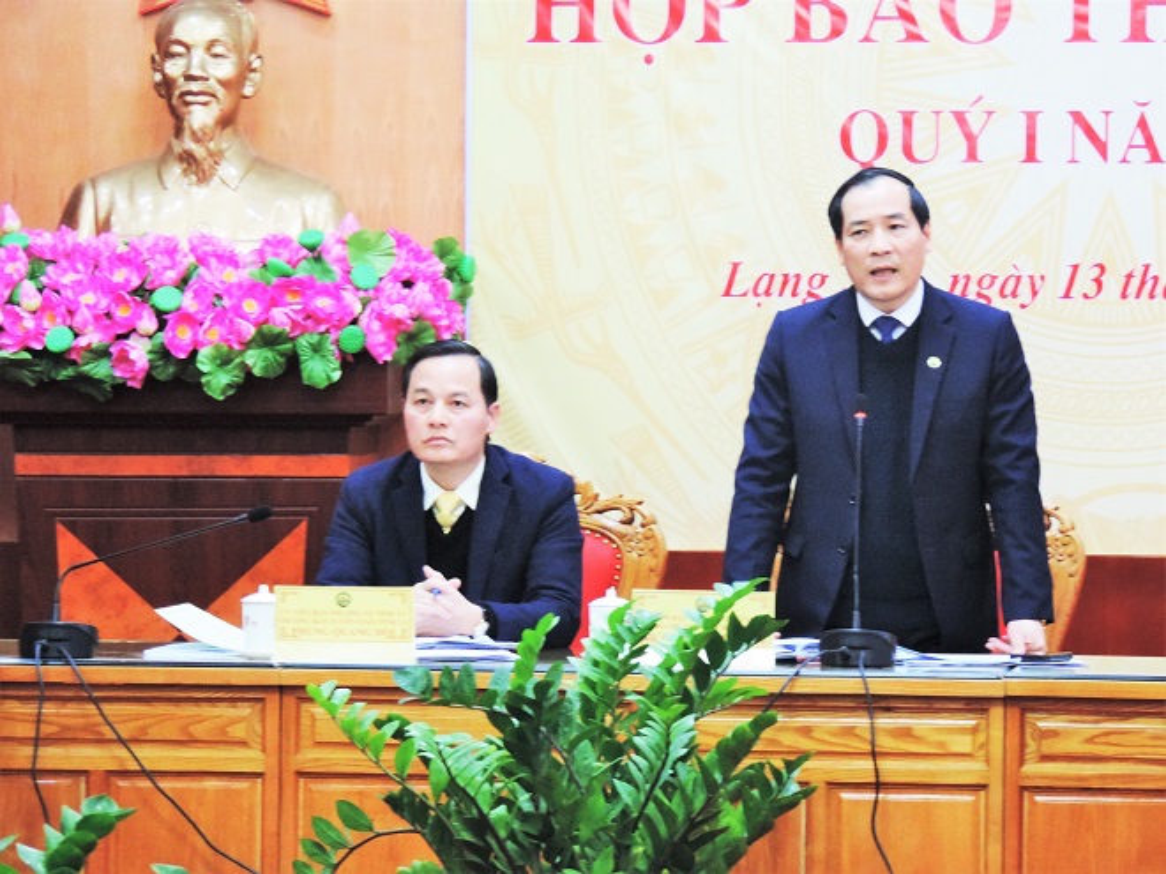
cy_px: 437
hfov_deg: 10.7
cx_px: 583
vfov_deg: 8.0
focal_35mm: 185
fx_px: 6232
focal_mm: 33
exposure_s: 1/20
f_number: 4.6
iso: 800
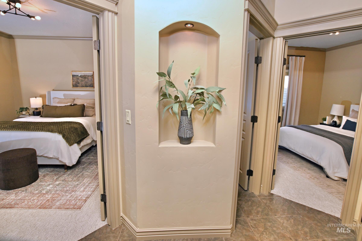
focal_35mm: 15
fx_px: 151
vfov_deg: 77.3
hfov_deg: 100.4
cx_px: 181
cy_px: 120
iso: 400
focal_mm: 10
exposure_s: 1/125
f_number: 7.1
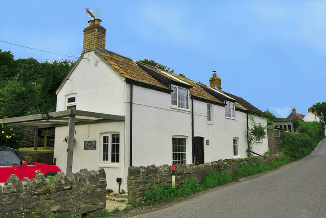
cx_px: 163
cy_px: 109
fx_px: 218
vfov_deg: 53.2
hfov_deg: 73.7
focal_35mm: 24
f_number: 7.1
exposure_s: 1/200
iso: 100
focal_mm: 16
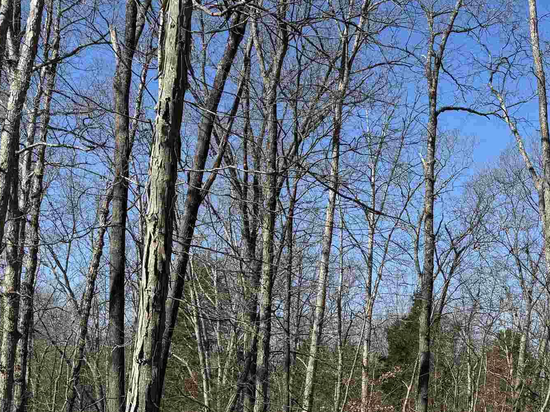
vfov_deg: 25.0
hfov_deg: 32.4
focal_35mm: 55
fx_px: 874
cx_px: 539
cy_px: 431
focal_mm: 6.76
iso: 80
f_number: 1.78
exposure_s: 1/2833
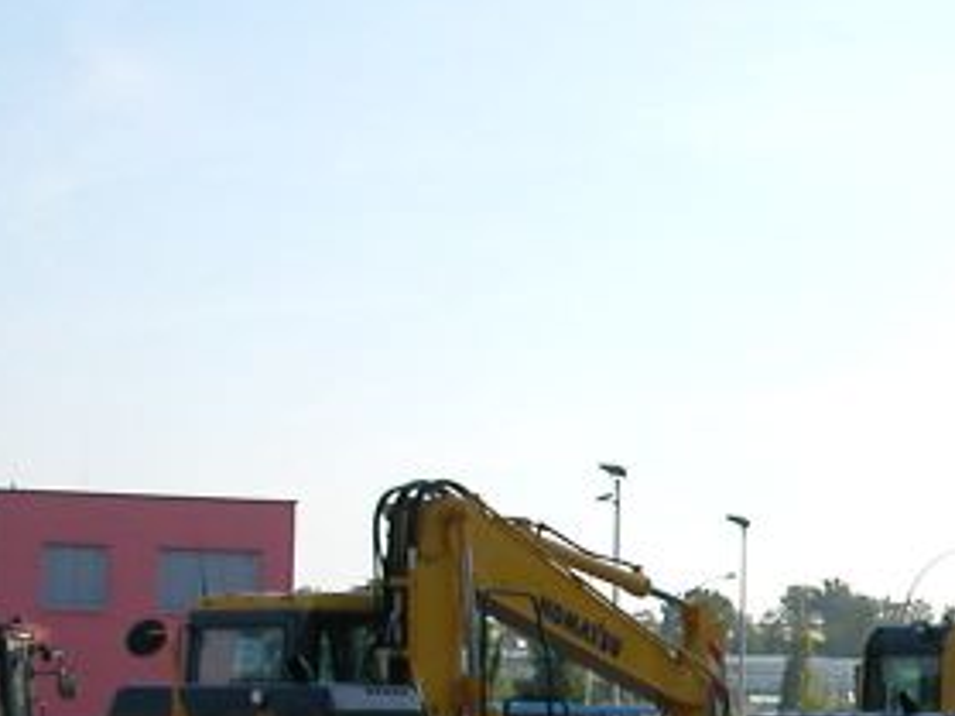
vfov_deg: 13.7
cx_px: 1075
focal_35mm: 106
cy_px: 719
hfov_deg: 17.8
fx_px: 2923
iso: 100
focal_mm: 5.6
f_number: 2.7
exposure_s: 1/1215
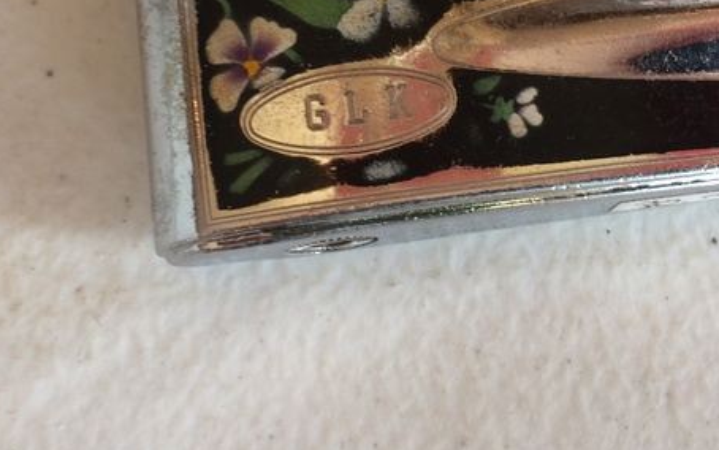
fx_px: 1235
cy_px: -36
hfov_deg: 32.4
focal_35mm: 63
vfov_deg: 19.8
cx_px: 418
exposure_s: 1/50
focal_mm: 4.12
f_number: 2.2
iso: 40
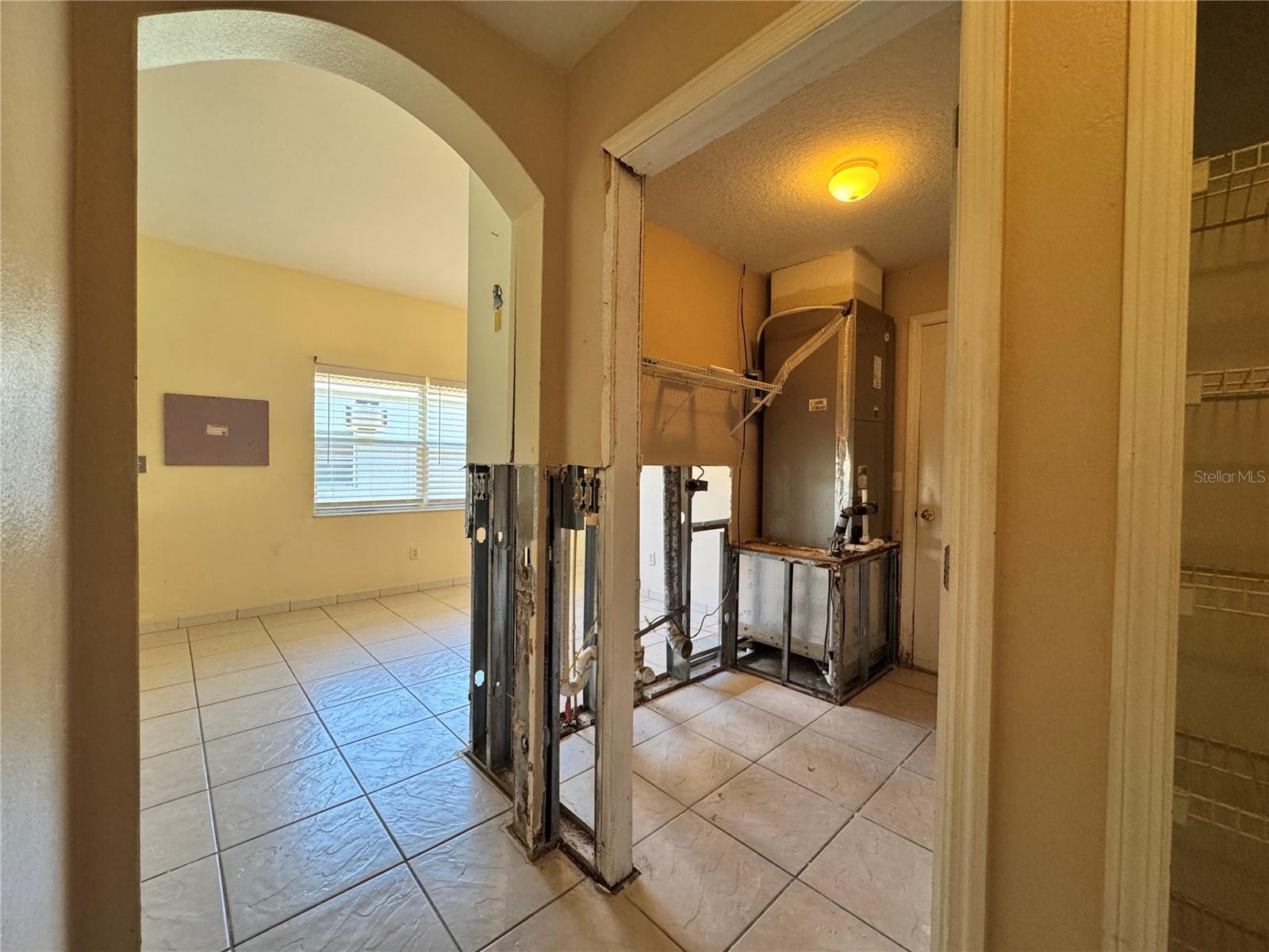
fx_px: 513
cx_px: 634
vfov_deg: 85.7
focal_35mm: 14
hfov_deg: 102.1
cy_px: 476
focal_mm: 2.22
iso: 320
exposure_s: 1/120
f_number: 2.2
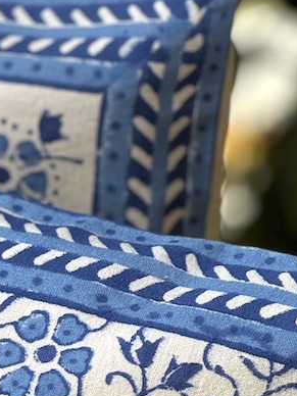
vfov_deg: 8.7
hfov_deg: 6.6
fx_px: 2585
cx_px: 52
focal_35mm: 226
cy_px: 460
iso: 80
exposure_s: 1/99
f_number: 2.8
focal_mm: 9
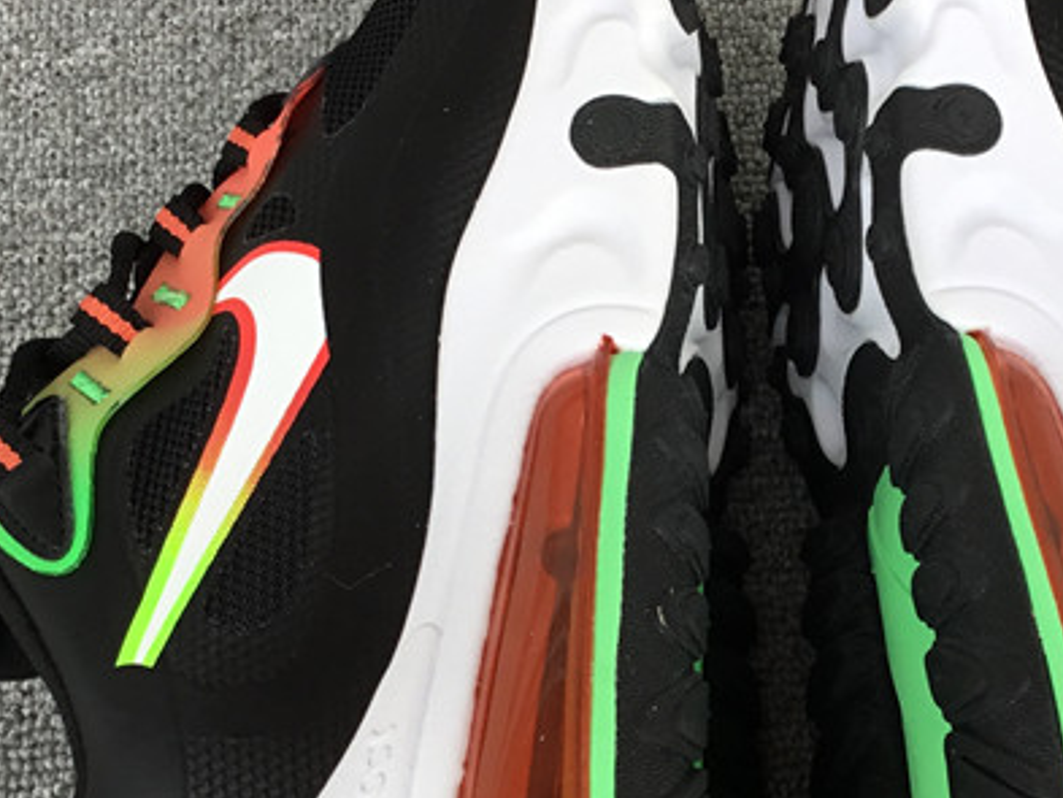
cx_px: 730
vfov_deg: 20.7
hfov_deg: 27.2
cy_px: 445
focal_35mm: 71
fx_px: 2181
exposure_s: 1/100
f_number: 2.4
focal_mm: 3.3
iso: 25
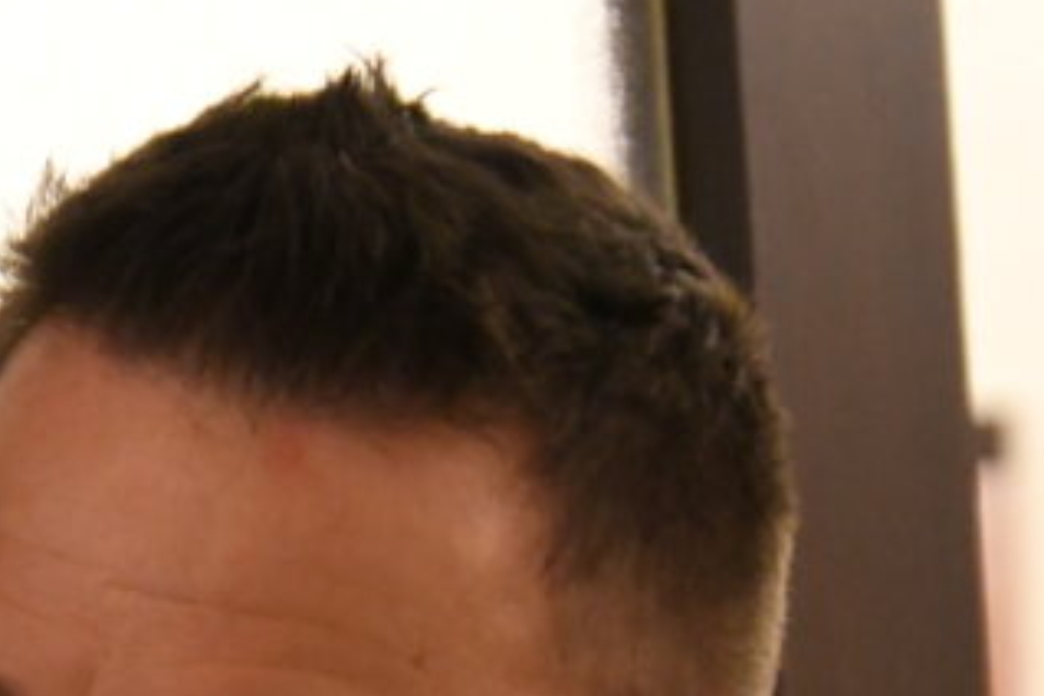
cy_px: 1003
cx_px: 151
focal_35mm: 361
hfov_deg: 5.7
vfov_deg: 3.8
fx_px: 10468
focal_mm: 75
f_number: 5
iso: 8000
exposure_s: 1/125
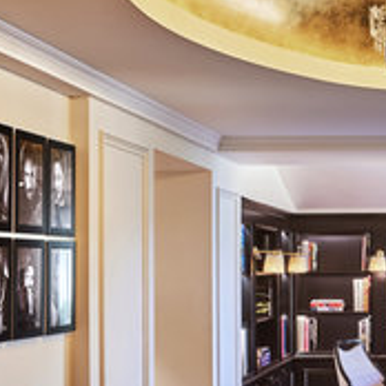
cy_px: 277
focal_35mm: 82
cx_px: 468
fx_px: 1034
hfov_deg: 19.8
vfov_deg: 21.0
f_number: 6.8
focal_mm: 35
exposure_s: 1/2
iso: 100
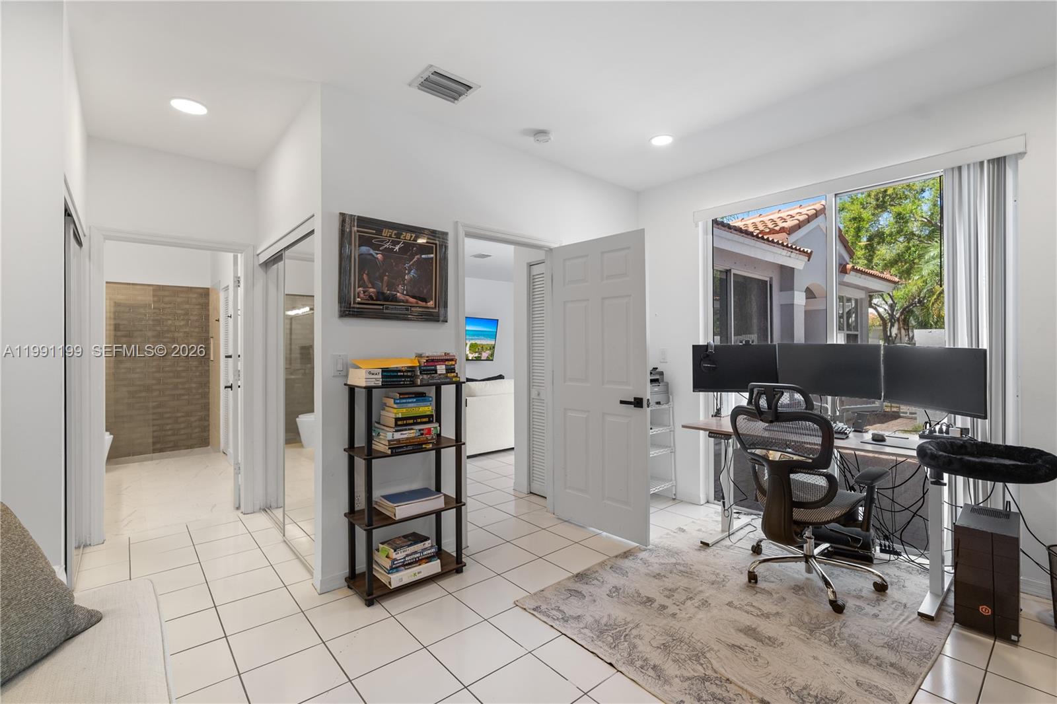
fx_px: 470
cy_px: 352
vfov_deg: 73.7
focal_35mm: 16
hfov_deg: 96.7
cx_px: 528
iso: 320
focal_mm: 16
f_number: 5
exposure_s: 1/20
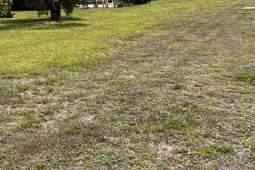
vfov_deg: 23.6
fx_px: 397
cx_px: 16
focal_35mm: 56
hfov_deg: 33.4
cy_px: 20
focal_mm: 5.7
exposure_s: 1/6211
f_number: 1.5
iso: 50
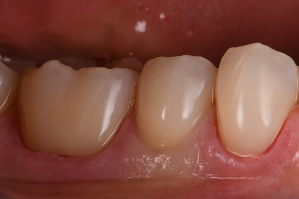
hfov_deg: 13.1
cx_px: 150
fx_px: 1303
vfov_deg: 8.7
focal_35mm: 157
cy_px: 100
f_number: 32
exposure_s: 1/160
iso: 200
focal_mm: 105
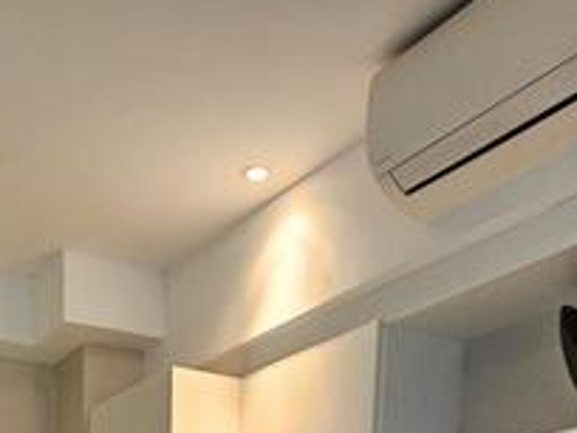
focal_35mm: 51
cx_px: 110
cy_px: 792
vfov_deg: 20.1
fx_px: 850
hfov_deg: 36.2
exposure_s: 1/33.3
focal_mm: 2.2
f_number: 2.2
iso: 320
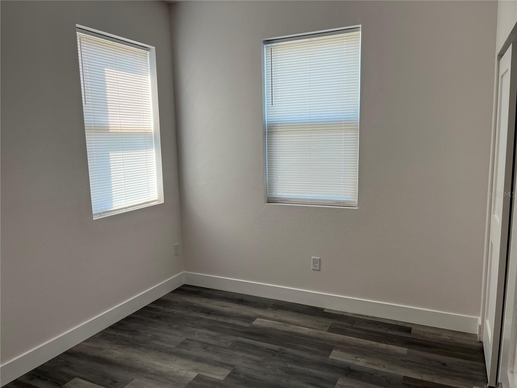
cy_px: 194
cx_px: 258
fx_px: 388
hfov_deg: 67.3
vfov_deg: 53.1
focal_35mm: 26
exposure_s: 1/120
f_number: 1.6
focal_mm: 5.1
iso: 50
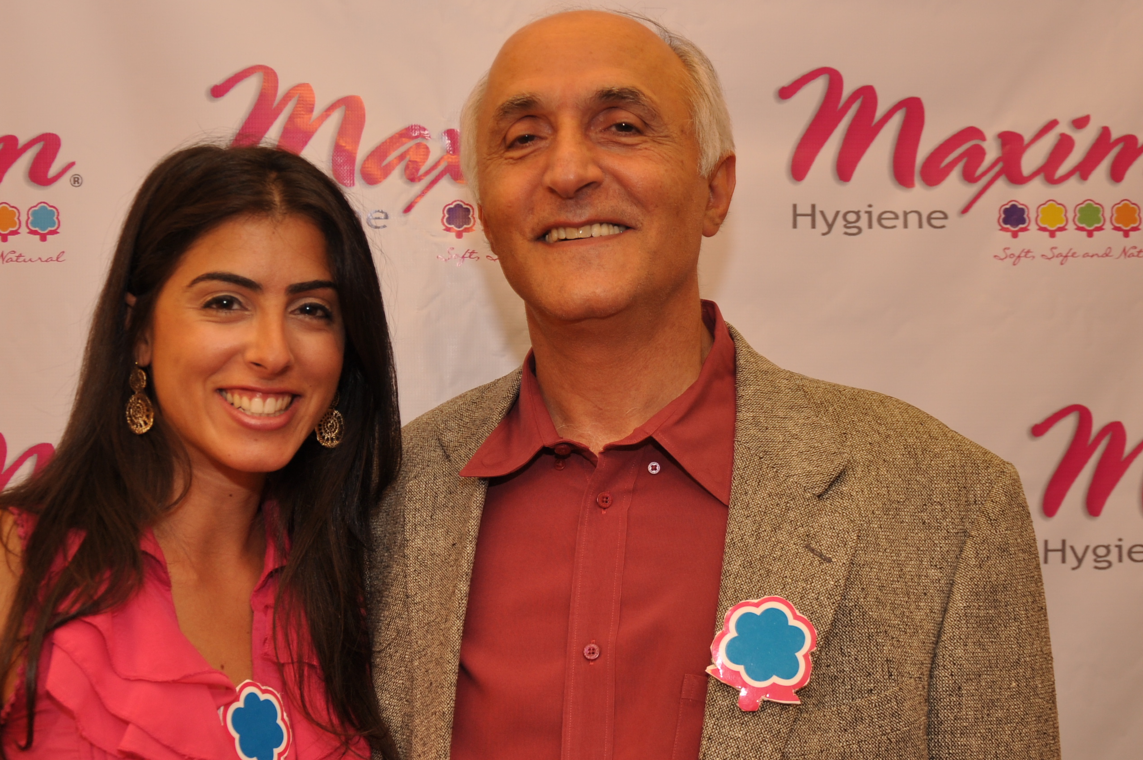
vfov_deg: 25.4
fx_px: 1676
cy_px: 513
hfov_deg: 37.4
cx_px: 416
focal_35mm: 53
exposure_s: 1/30
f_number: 3.8
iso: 200
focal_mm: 21
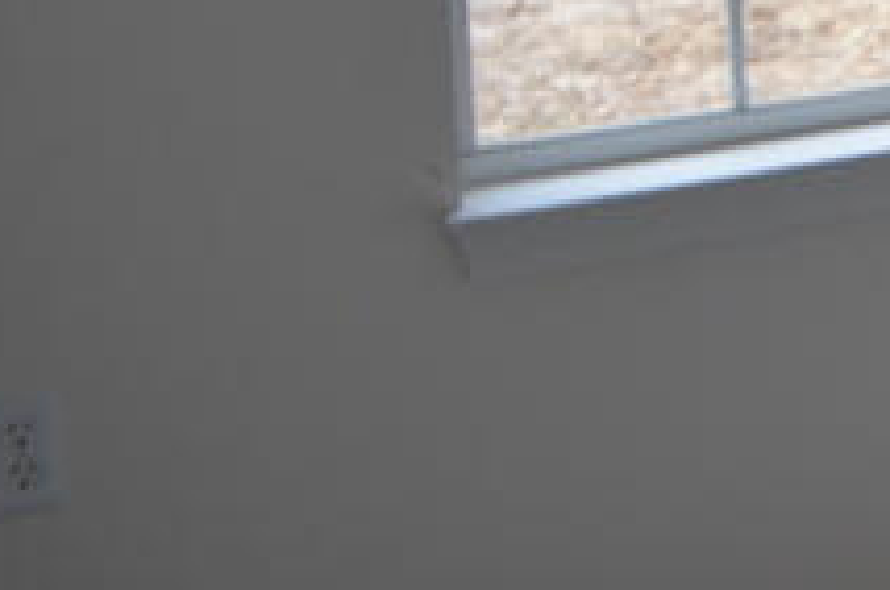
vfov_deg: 10.0
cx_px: 2067
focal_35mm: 129
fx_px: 3184
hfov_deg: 12.7
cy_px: -492
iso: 400
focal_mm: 18
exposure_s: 1/125
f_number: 5.6
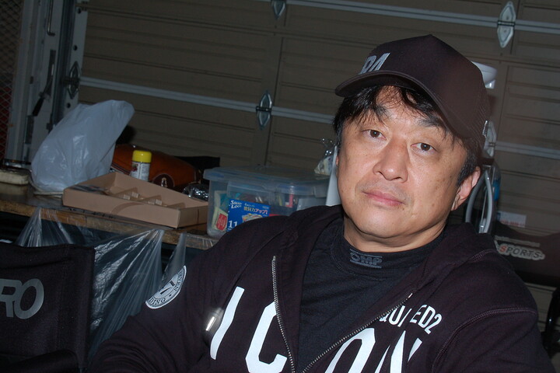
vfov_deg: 20.2
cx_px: 280
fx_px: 1050
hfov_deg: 29.9
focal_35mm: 68
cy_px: 186
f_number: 11
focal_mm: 45
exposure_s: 1/250
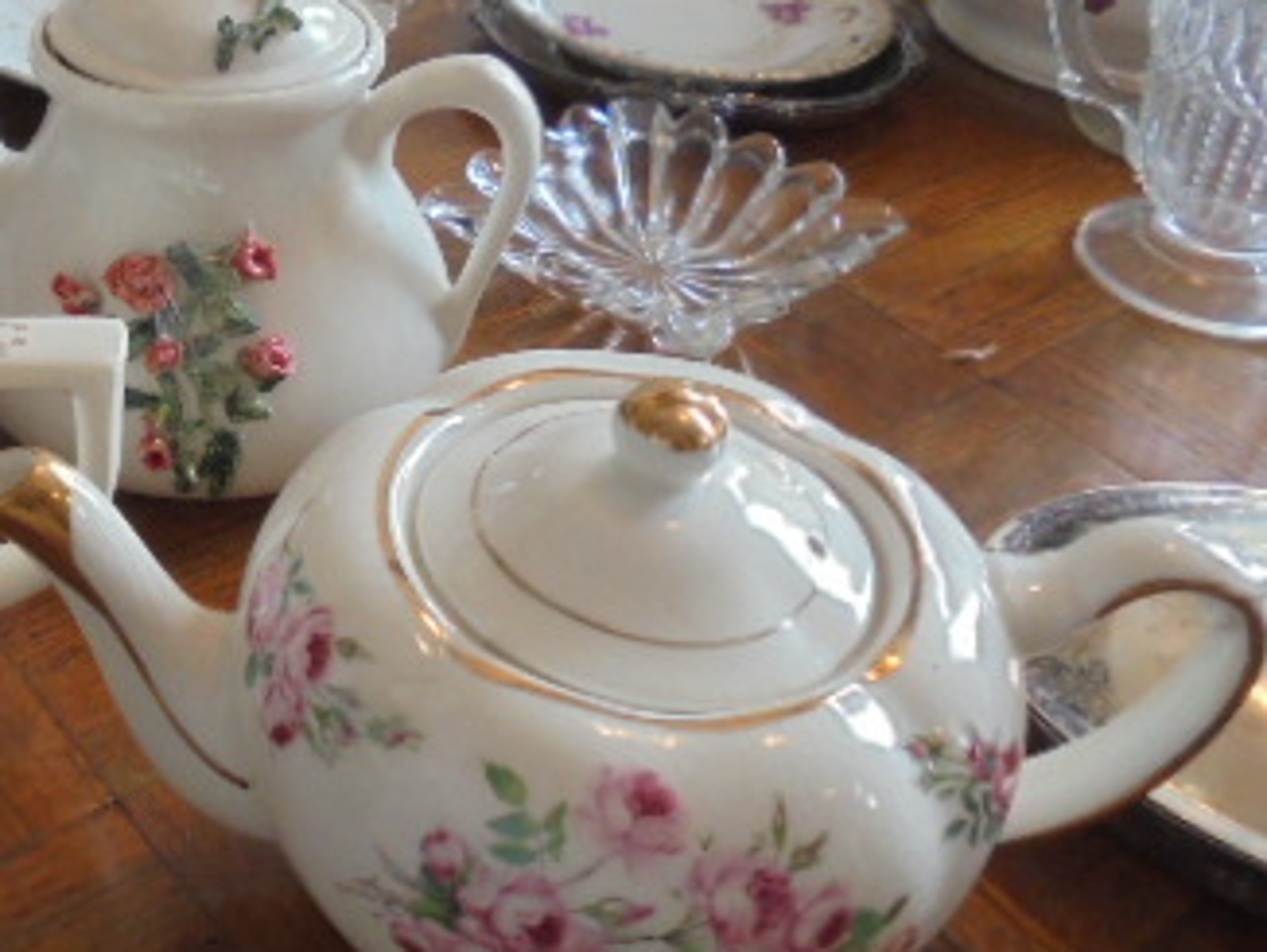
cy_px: 323
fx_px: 1868
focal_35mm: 51
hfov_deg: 35.7
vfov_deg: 28.4
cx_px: 187
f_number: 3.5
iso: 400
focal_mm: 4.6
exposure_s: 1/40
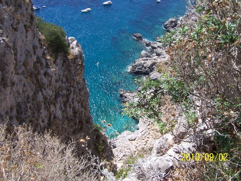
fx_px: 265
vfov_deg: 37.8
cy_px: 90
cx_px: 120
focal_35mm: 38
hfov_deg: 49.0
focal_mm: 6.3
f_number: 4
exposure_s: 1/500
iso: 80
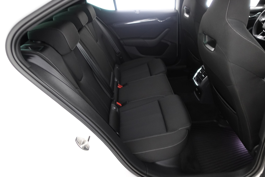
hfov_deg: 73.7
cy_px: 88
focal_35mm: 24
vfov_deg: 53.1
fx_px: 177
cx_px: 132
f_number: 1.8
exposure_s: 1/20
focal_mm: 9.4
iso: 800
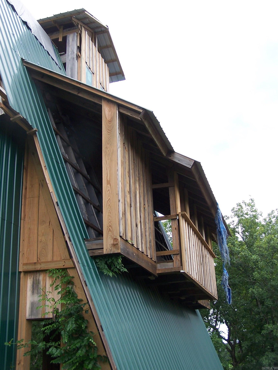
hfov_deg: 30.3
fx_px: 514
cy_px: 185
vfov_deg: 39.7
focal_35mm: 48
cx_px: 139
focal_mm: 8
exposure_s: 1/320
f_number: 3
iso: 80
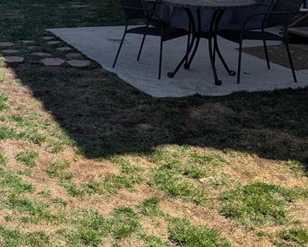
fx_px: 529
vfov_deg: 25.5
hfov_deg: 28.3
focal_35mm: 58
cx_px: -60
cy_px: 25
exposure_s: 1/2179
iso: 49
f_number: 1.85
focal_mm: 6.81
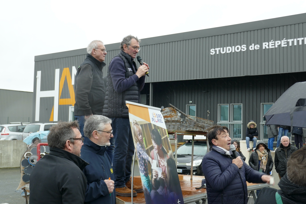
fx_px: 391
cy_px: 102
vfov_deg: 29.2
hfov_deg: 42.7
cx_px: 153
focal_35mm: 46
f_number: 5.6
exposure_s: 1/80
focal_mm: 16.9
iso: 250
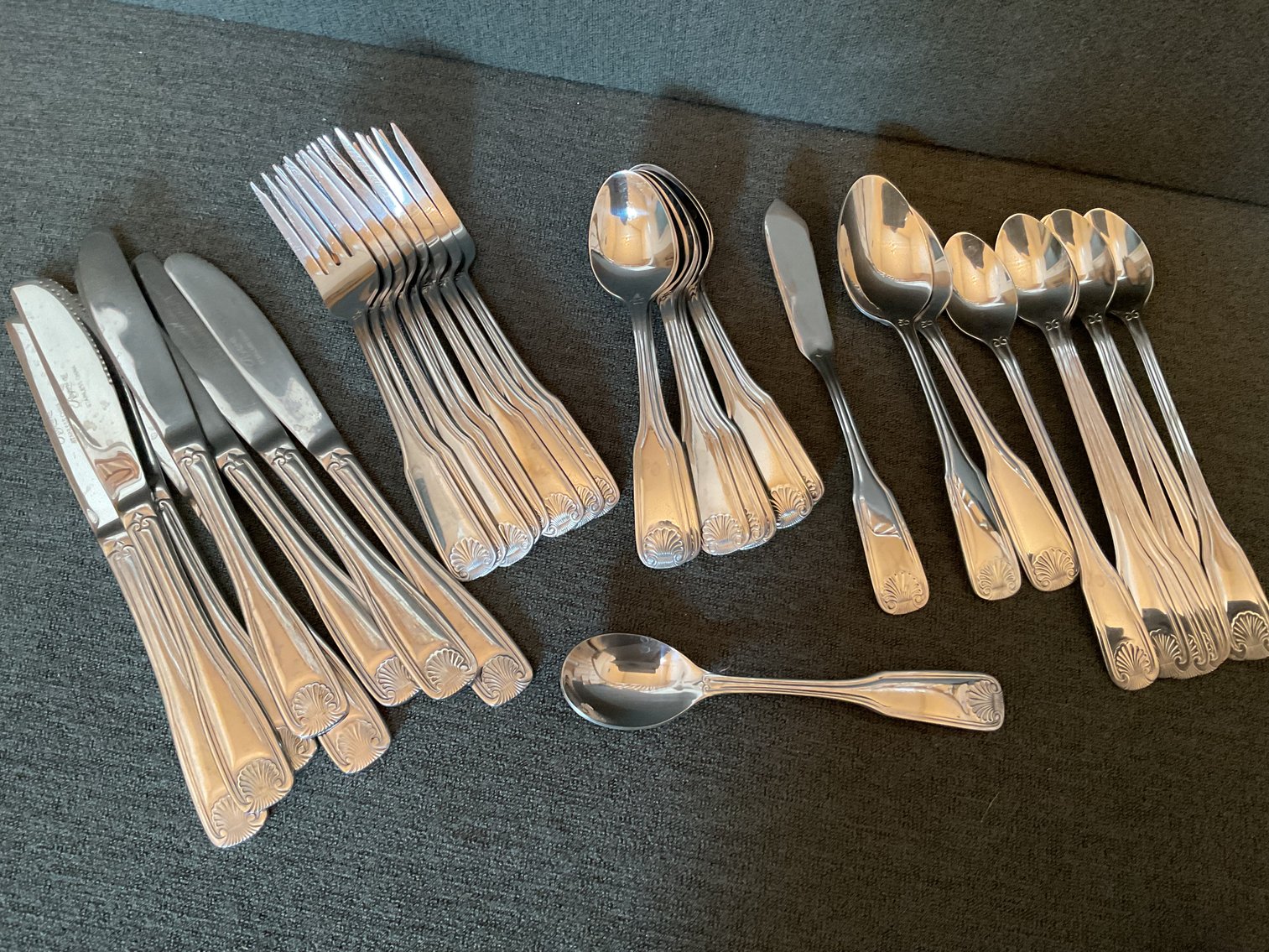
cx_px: 634
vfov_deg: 48.2
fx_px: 1063
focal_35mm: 29
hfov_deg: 61.7
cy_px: 476
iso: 200
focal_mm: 3
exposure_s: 1/50
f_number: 1.8
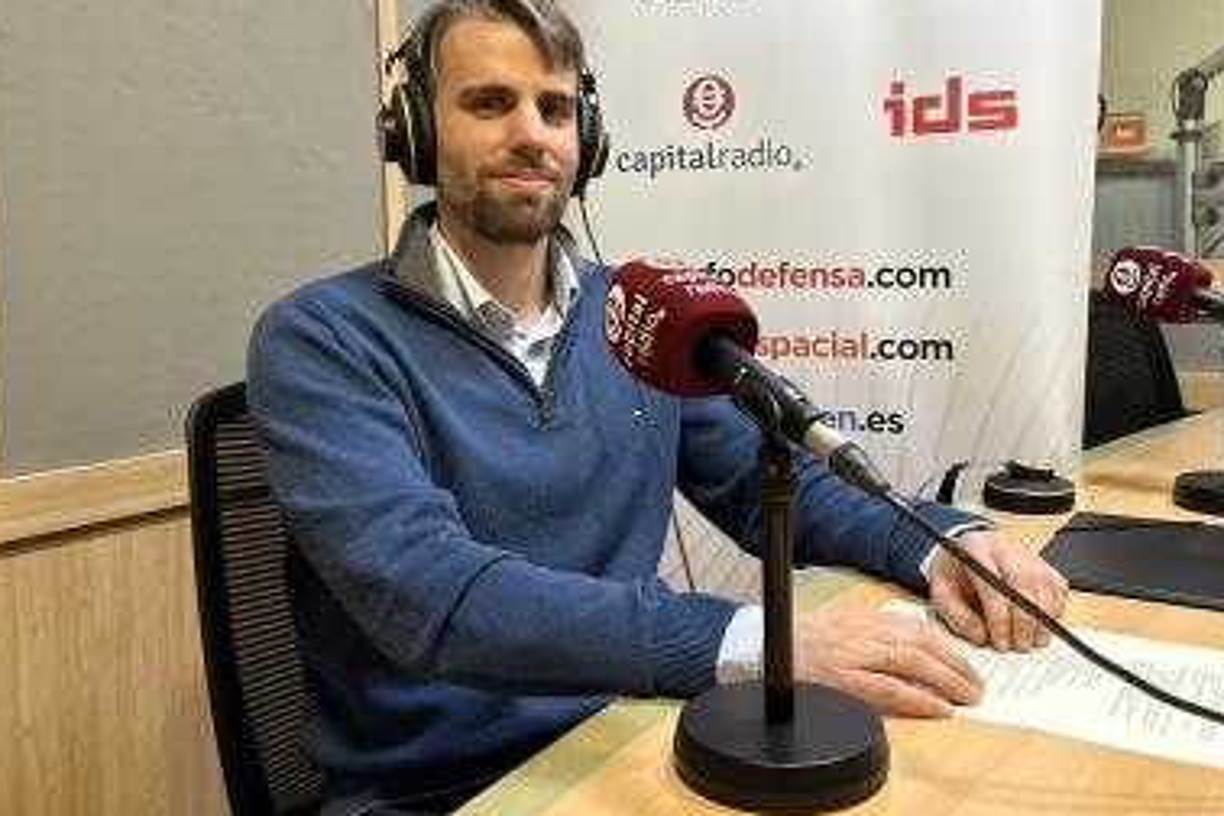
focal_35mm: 33
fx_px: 1122
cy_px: 287
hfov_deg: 57.2
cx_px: 638
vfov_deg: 39.6
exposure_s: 1/50
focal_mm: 6.86
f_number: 1.78
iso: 160
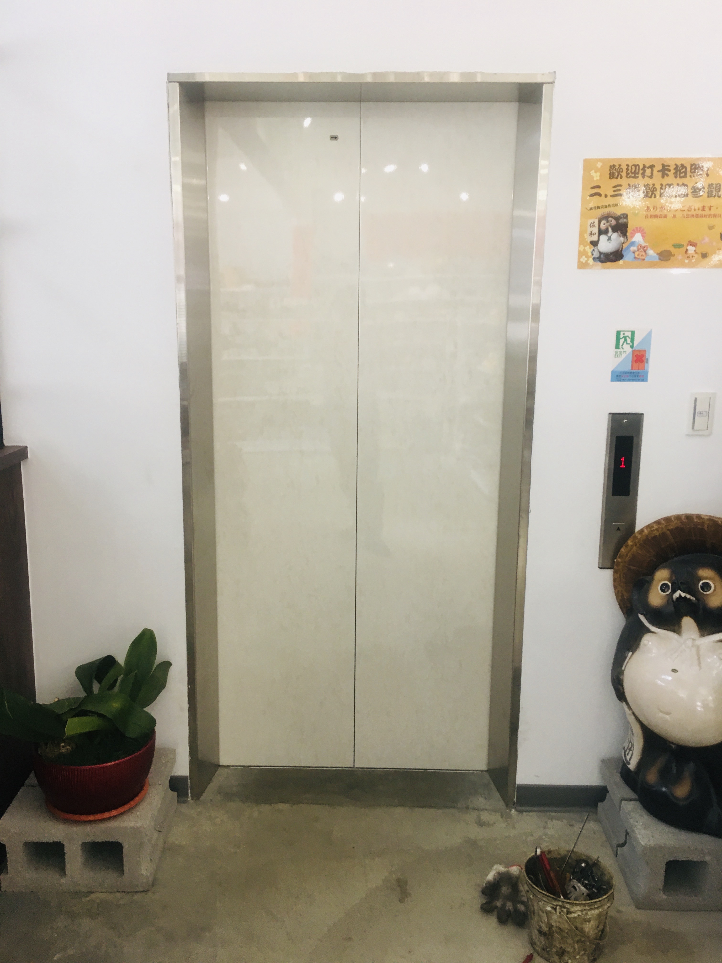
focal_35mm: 29
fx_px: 806
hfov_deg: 48.2
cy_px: 482
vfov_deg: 61.7
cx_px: 361
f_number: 2.2
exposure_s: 1/15
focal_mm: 4.15
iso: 32
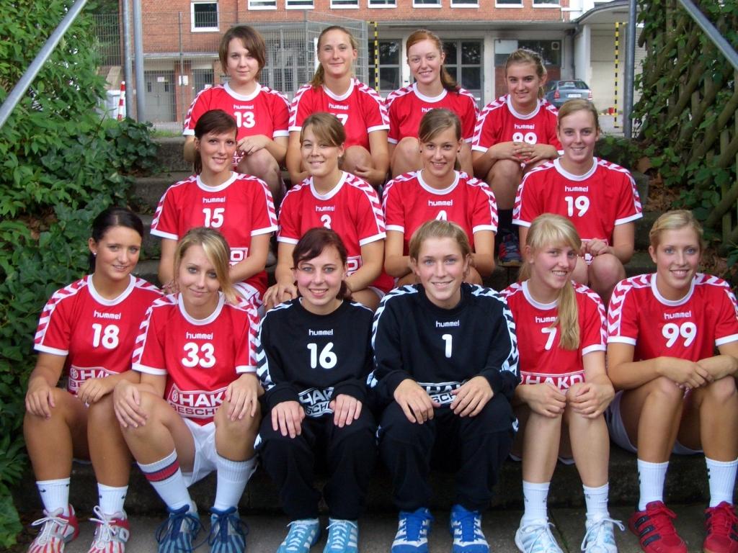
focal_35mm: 41
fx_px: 874
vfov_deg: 35.1
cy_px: 276
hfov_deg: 45.8
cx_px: 369
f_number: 2.8
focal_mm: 6.8
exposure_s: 1/100
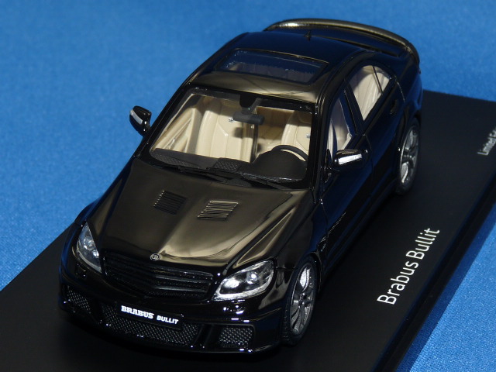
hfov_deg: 16.7
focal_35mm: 118
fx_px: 1691
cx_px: 248
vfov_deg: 12.6
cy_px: 186
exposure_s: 1/40
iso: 100
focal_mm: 11.9
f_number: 4
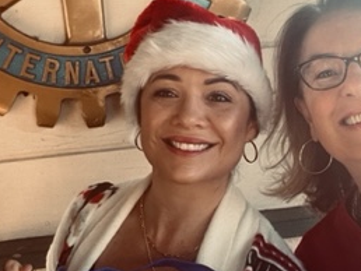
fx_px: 595
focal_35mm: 57
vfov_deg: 25.5
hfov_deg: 33.7
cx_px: 169
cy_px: 75
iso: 100
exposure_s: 1/91
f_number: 2.2
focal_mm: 2.71
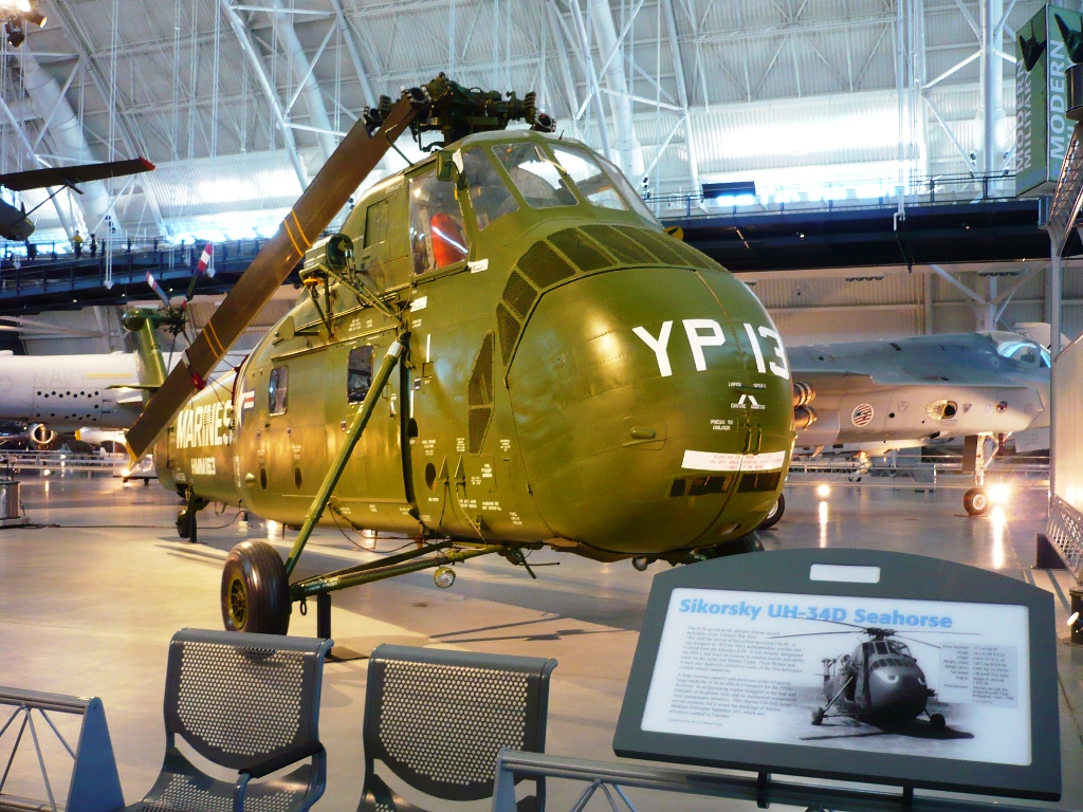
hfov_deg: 52.6
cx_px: 542
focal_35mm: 35
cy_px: 406
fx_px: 1095
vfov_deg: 40.7
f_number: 2.8
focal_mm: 5.8
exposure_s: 1/10
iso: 200
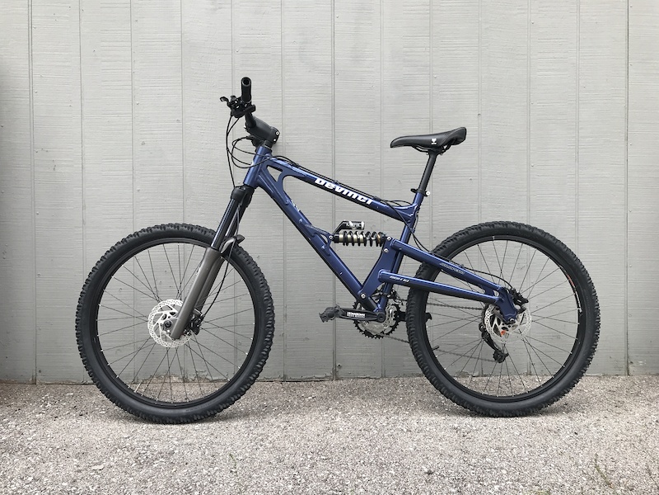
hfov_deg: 63.4
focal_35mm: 28
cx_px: 330
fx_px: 533
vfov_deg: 49.7
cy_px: 248
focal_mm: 3.99
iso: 20
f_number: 1.8
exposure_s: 1/544
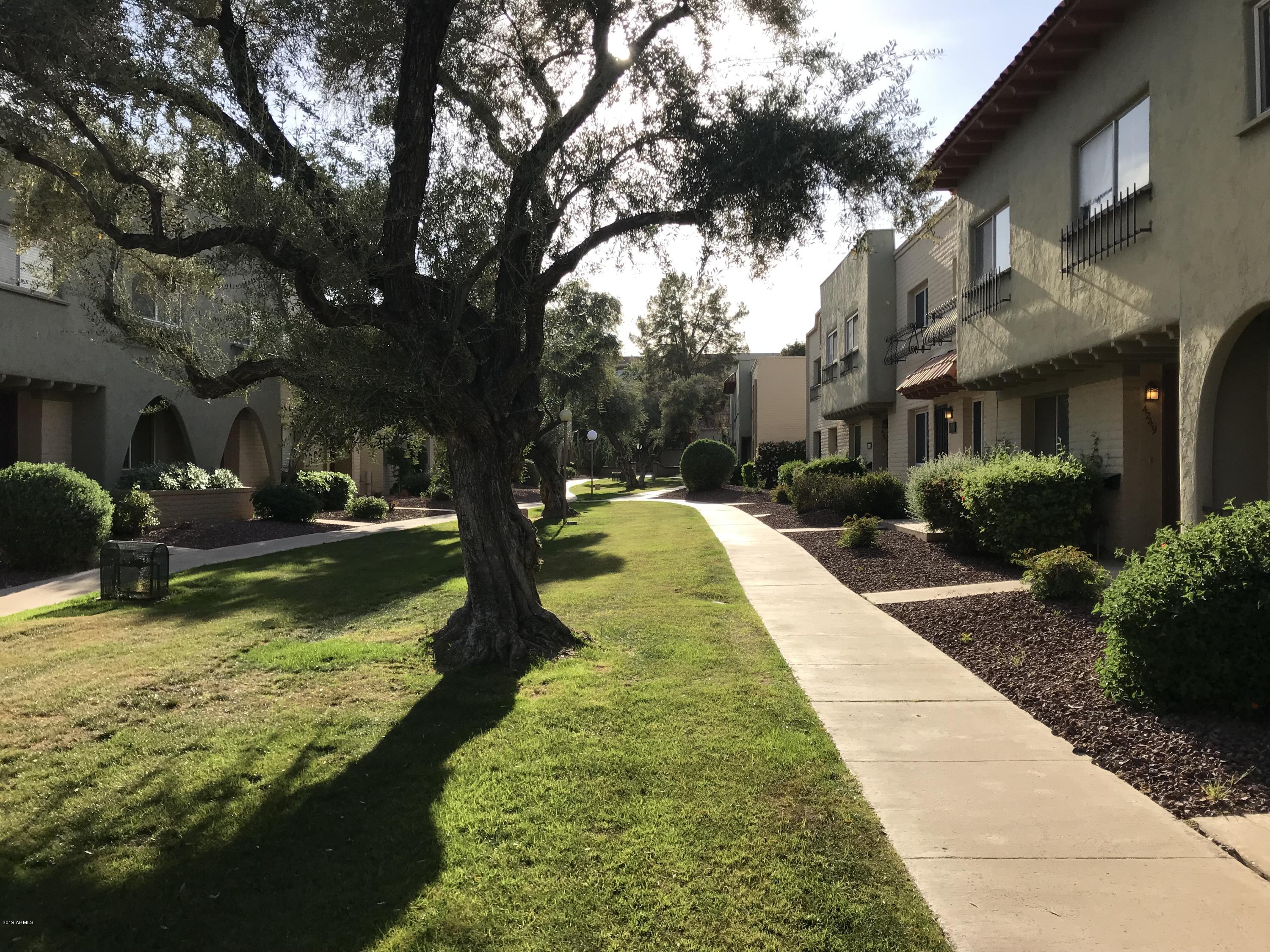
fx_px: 1027
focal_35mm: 28
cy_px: 476
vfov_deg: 49.7
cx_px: 635
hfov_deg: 63.4
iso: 20
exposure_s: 1/1597
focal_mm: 3.99
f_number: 1.8
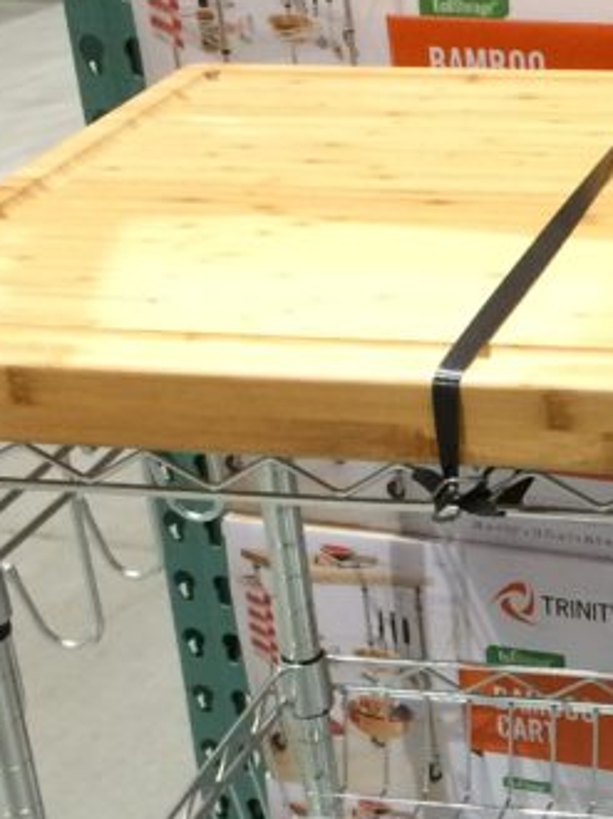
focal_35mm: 90
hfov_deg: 15.9
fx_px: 2128
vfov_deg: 21.5
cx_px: 678
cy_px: 682
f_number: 2.2
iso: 125
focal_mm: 4.15
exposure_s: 1/30
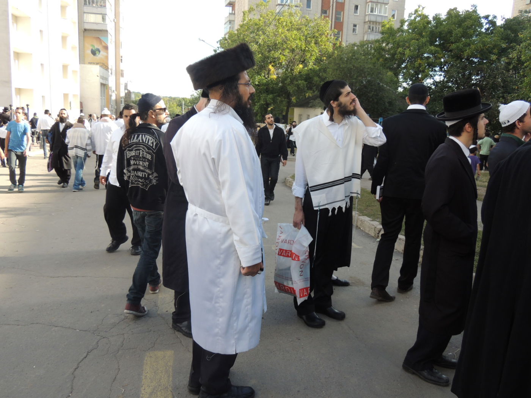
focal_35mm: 30
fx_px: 460
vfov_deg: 46.8
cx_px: 266
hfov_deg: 60.0
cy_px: 199
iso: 100
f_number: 3.1
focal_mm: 5.3
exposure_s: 1/320
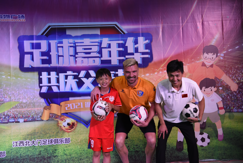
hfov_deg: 30.9
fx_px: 439
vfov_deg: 20.9
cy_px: 82
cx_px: 122
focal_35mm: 65
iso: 1600
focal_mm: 65
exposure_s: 1/800
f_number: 4
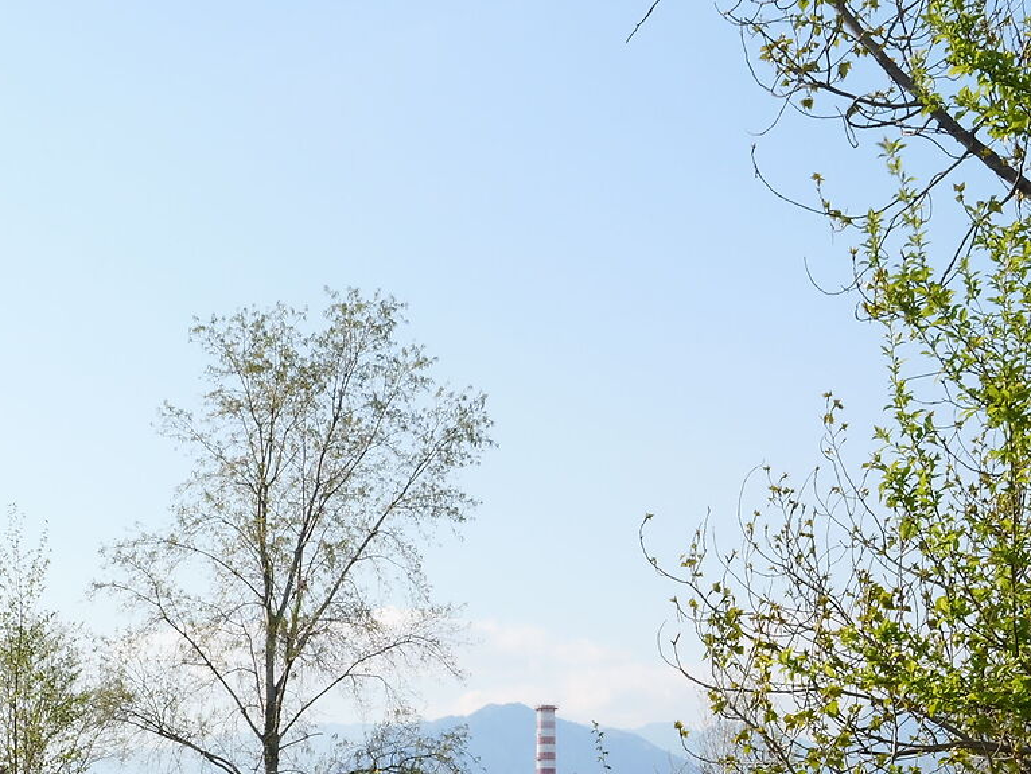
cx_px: 222
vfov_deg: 15.1
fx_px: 2801
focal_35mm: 94
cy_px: 964
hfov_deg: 20.6
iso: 100
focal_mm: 15
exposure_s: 1/60
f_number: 11
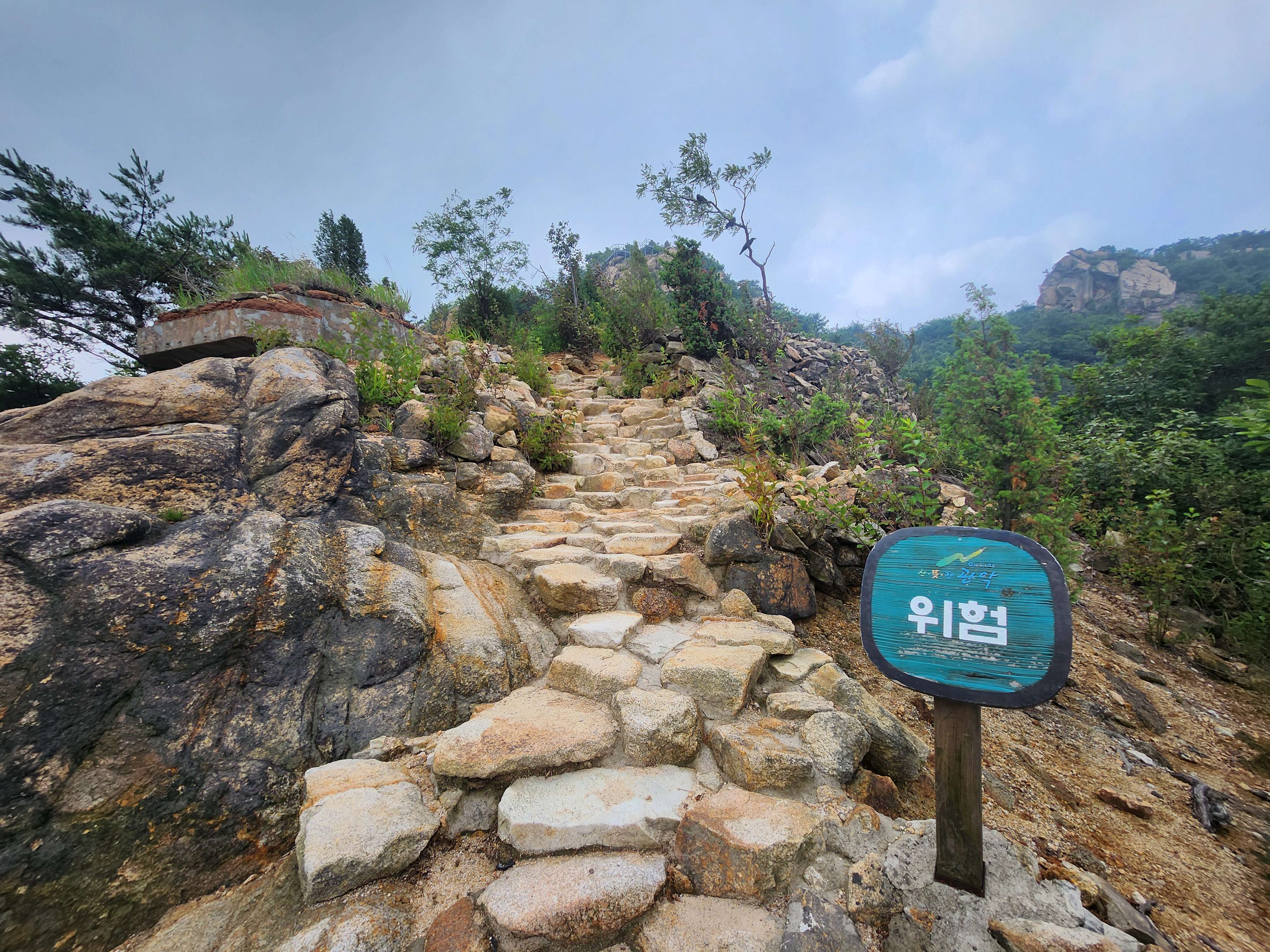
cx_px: 635
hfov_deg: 106.2
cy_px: 476
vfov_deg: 89.9
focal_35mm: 13
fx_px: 477
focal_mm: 1.74
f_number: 2.2
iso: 32
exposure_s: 1/579
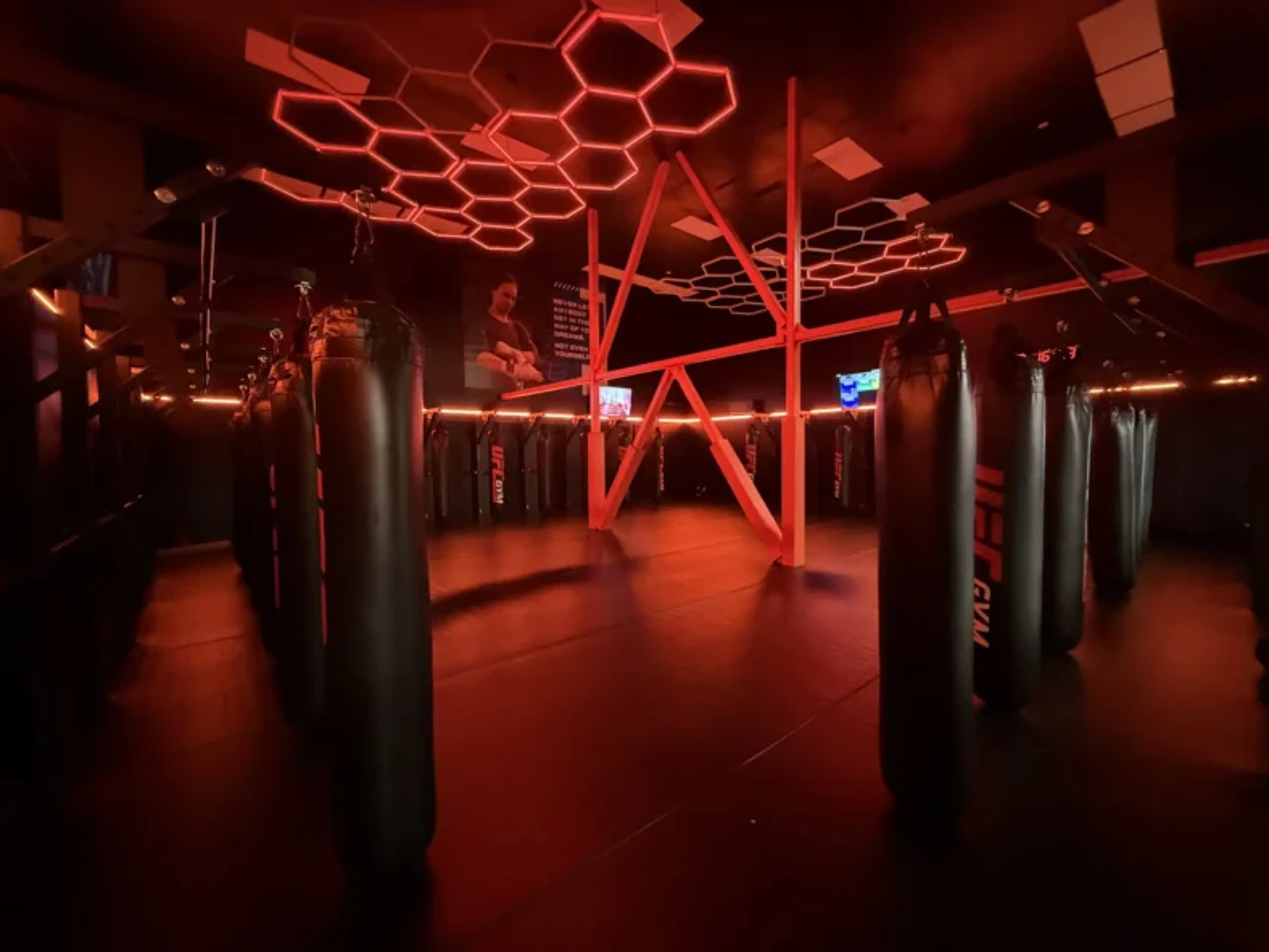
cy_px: 476
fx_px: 513
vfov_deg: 85.7
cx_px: 634
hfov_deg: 102.1
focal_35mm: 14
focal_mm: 2.22
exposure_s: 1/29
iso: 2000
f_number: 2.2
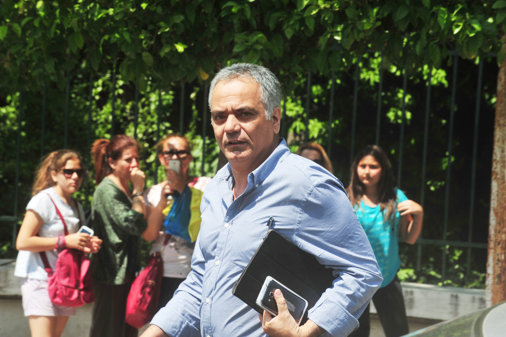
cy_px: 168
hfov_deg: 12.1
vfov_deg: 8.1
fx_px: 2387
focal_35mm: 170
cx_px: 253
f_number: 16
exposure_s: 1/320
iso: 400
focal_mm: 170
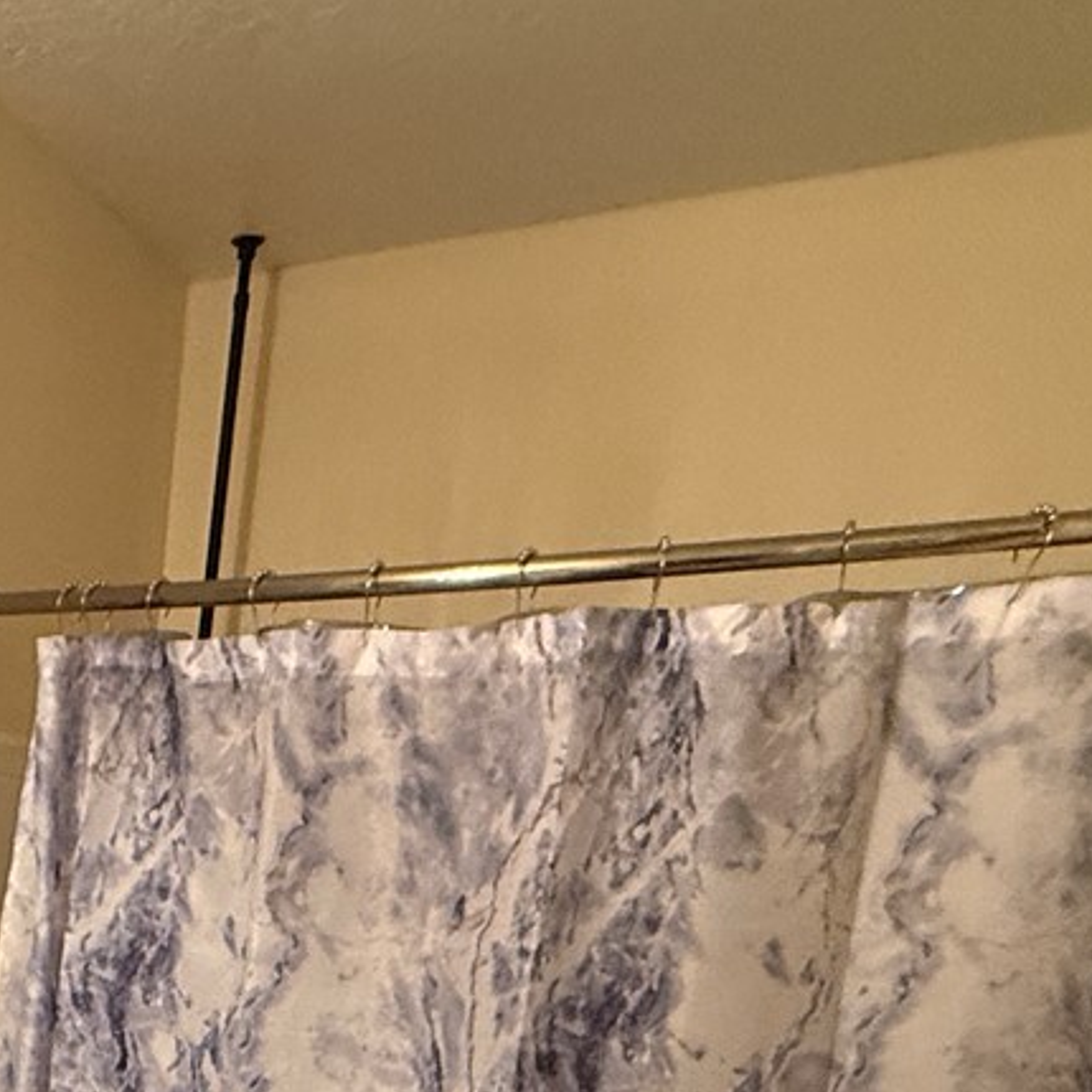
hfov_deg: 30.5
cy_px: 1359
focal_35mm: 46
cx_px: -256
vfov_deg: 30.4
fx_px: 1642
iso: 500
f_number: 2.2
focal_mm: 2.22
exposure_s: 1/60
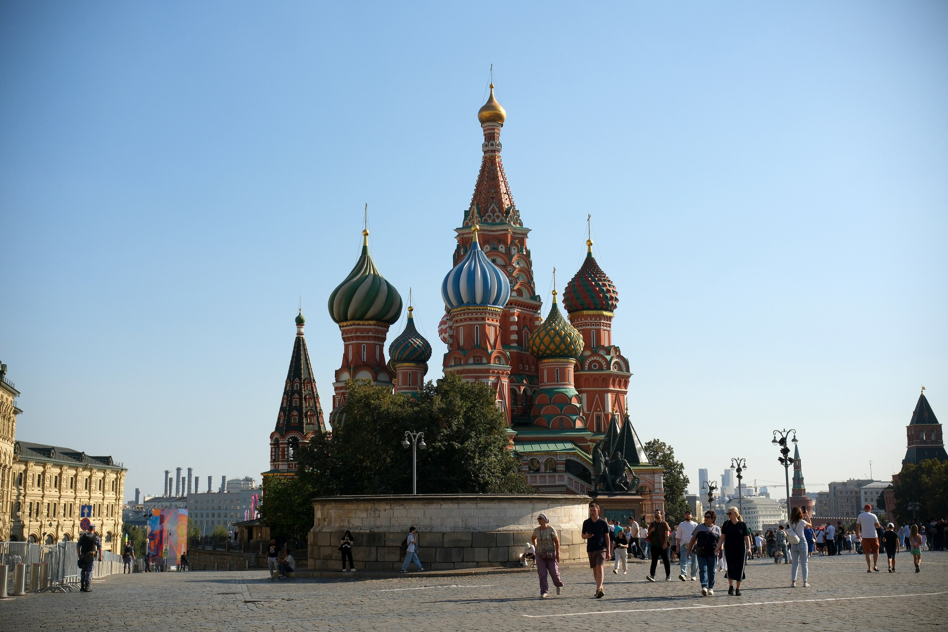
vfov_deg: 32.6
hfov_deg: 47.4
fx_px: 1080
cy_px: 316
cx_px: 474
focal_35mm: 41
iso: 640
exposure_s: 1/3500
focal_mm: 27
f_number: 5.6
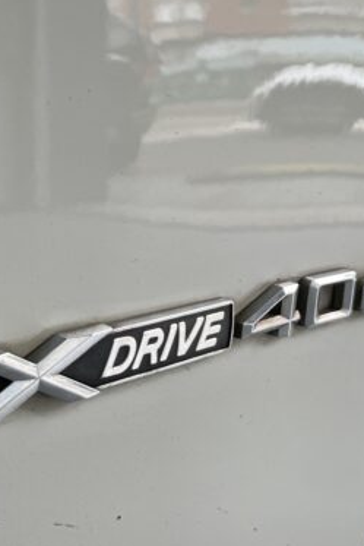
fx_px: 879
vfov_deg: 34.1
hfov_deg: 22.1
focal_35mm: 58
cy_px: 173
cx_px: -41
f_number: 1.6
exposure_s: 1/100
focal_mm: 4.2
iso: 64
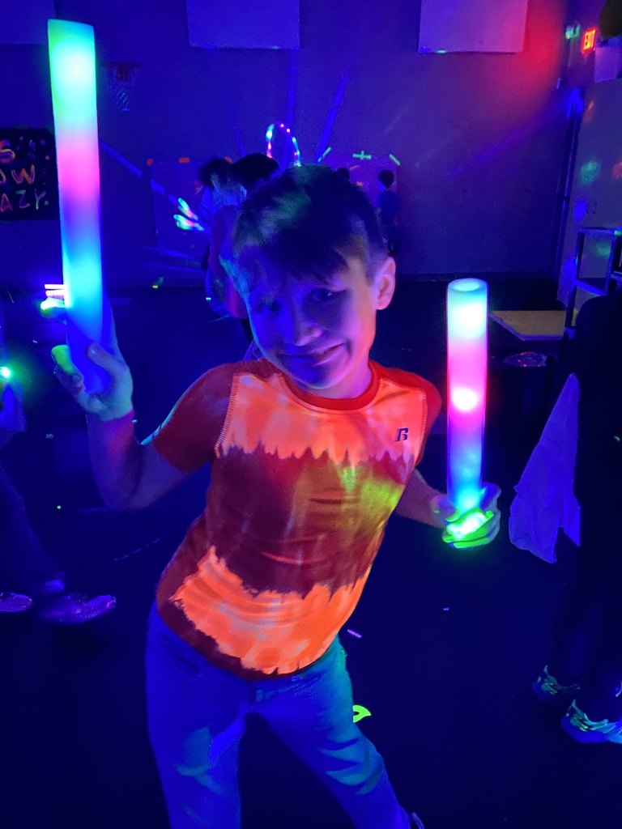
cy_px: 414
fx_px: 623
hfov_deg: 53.1
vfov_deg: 67.3
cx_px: 311
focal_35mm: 26
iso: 1600
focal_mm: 4.25
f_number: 1.8
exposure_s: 1/8
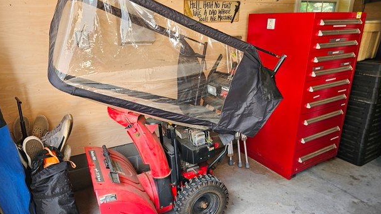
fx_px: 263
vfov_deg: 44.4
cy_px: 113
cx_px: 193
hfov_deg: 71.9
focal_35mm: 26
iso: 80
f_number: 1.8
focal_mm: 5.4
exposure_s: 1/120
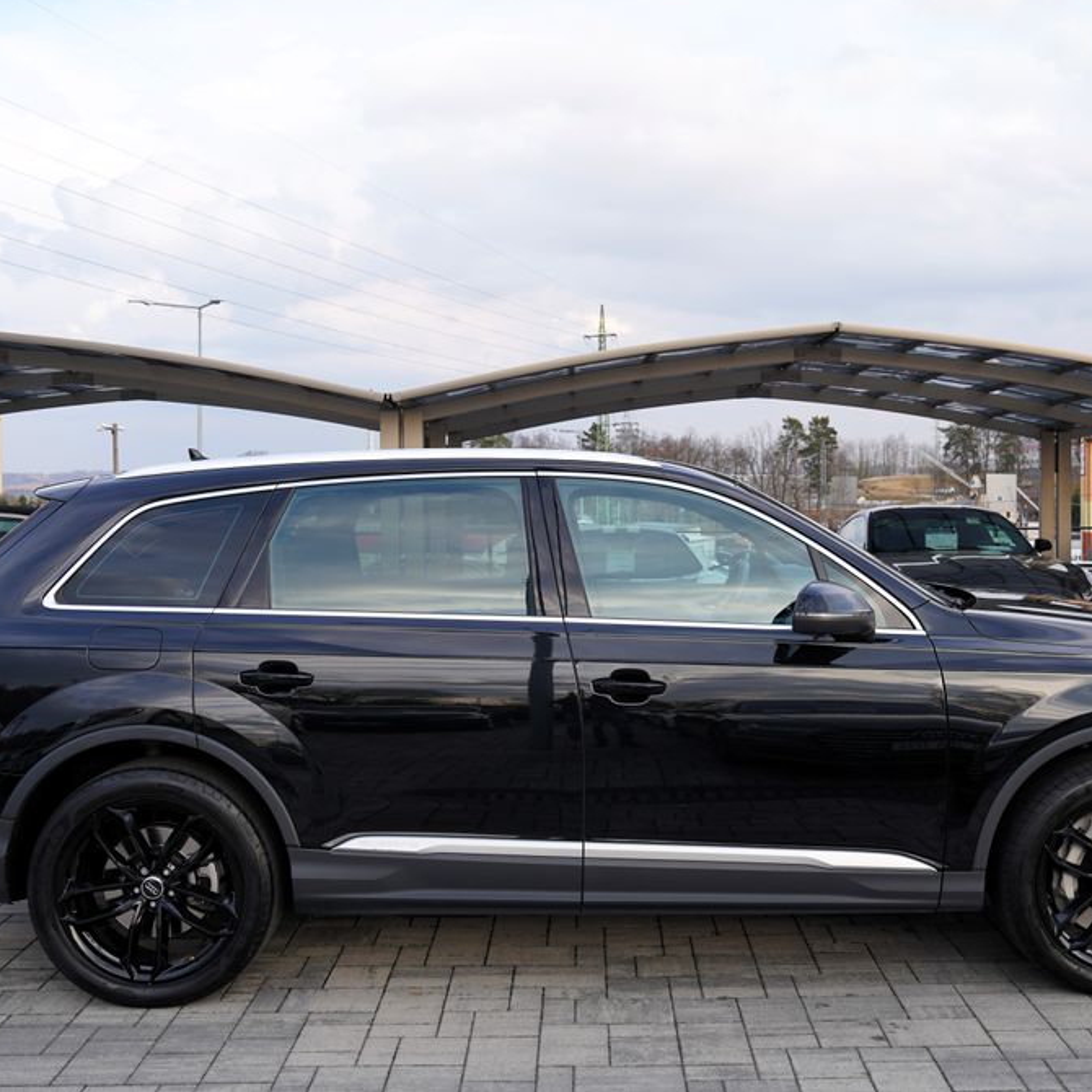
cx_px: 611
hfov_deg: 42.8
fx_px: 1392
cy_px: 536
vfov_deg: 42.8
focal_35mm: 39
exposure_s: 1/100
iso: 100
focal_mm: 30
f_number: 5
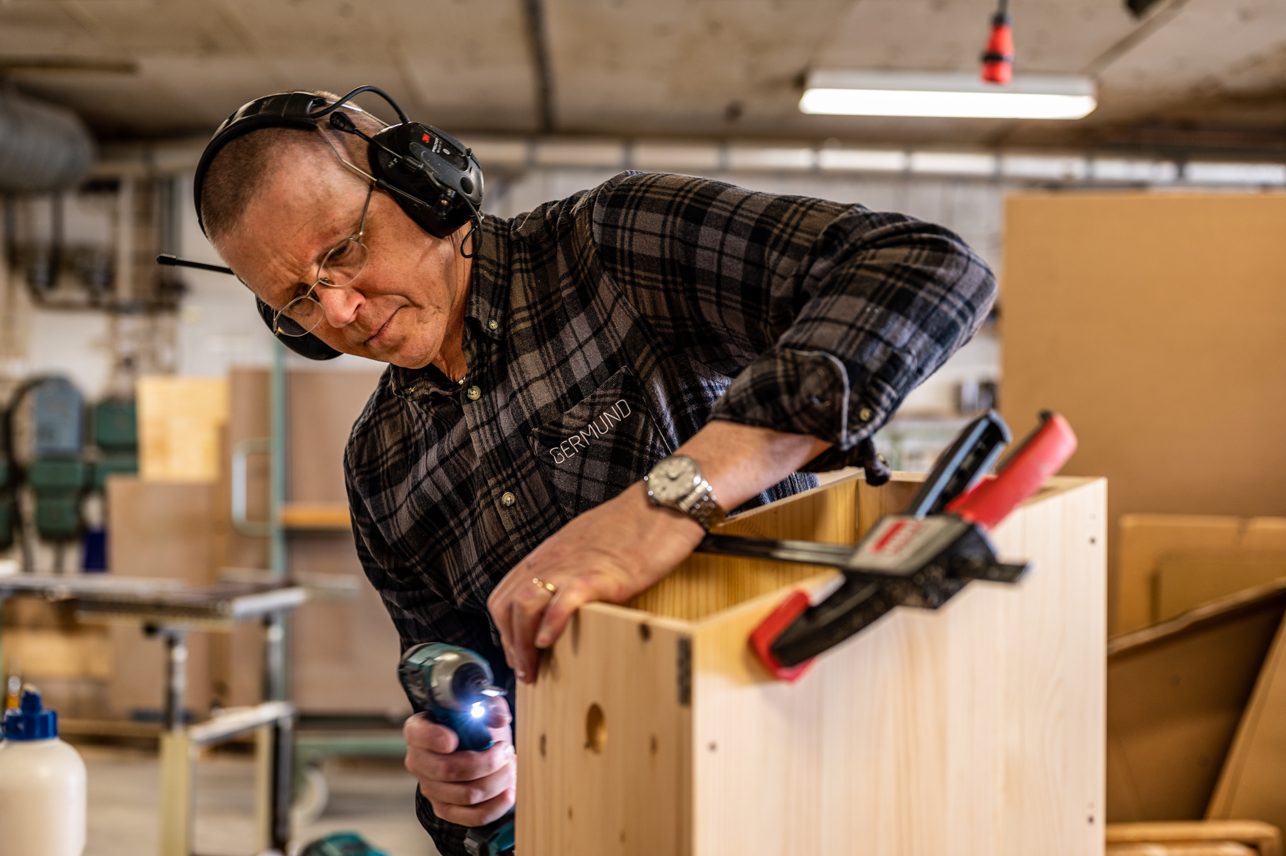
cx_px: 643
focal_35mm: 50
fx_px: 1785
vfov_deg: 27.0
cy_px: 428
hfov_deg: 39.6
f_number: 2.8
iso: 400
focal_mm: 50
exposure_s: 1/60
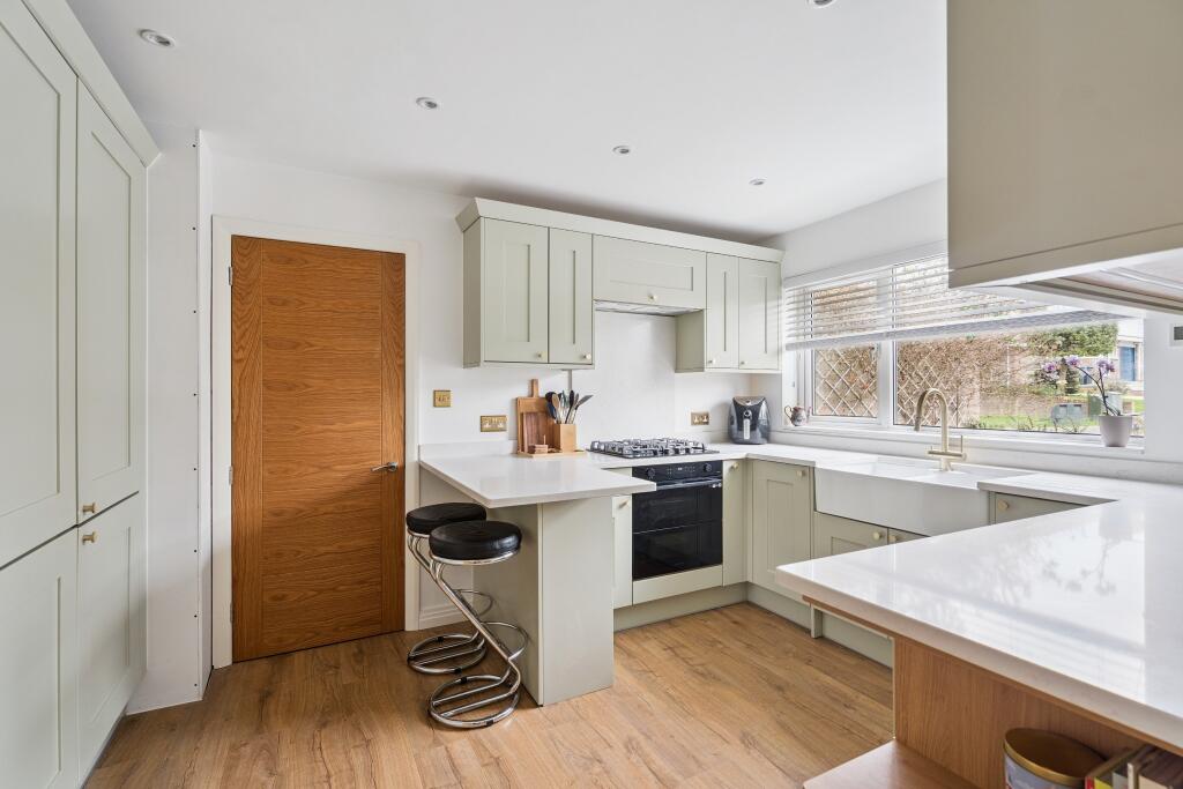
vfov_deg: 73.8
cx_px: 592
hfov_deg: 96.7
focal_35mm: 16
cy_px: 394
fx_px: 526
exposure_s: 1/5
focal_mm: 16
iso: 320
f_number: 5.6
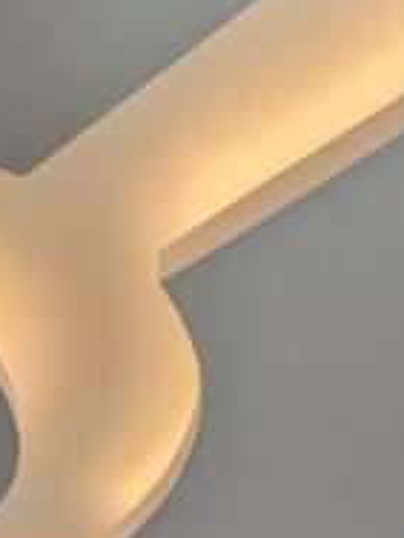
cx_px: -152
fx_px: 1354
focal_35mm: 87
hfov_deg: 15.9
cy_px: 1119
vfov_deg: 16.4
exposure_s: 1/266
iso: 49
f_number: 2.2
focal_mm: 2.35
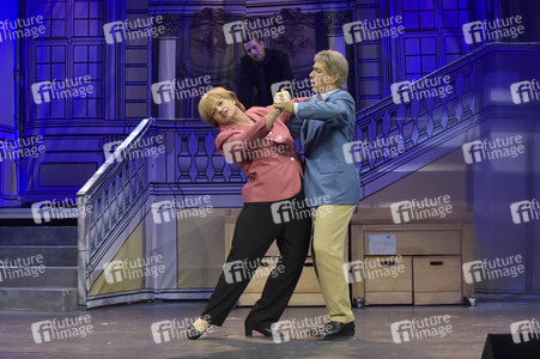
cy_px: 180
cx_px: 270
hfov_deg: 25.4
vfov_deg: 17.0
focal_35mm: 80
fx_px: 1199
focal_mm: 80
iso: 1600
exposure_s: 1/160
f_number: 5.6
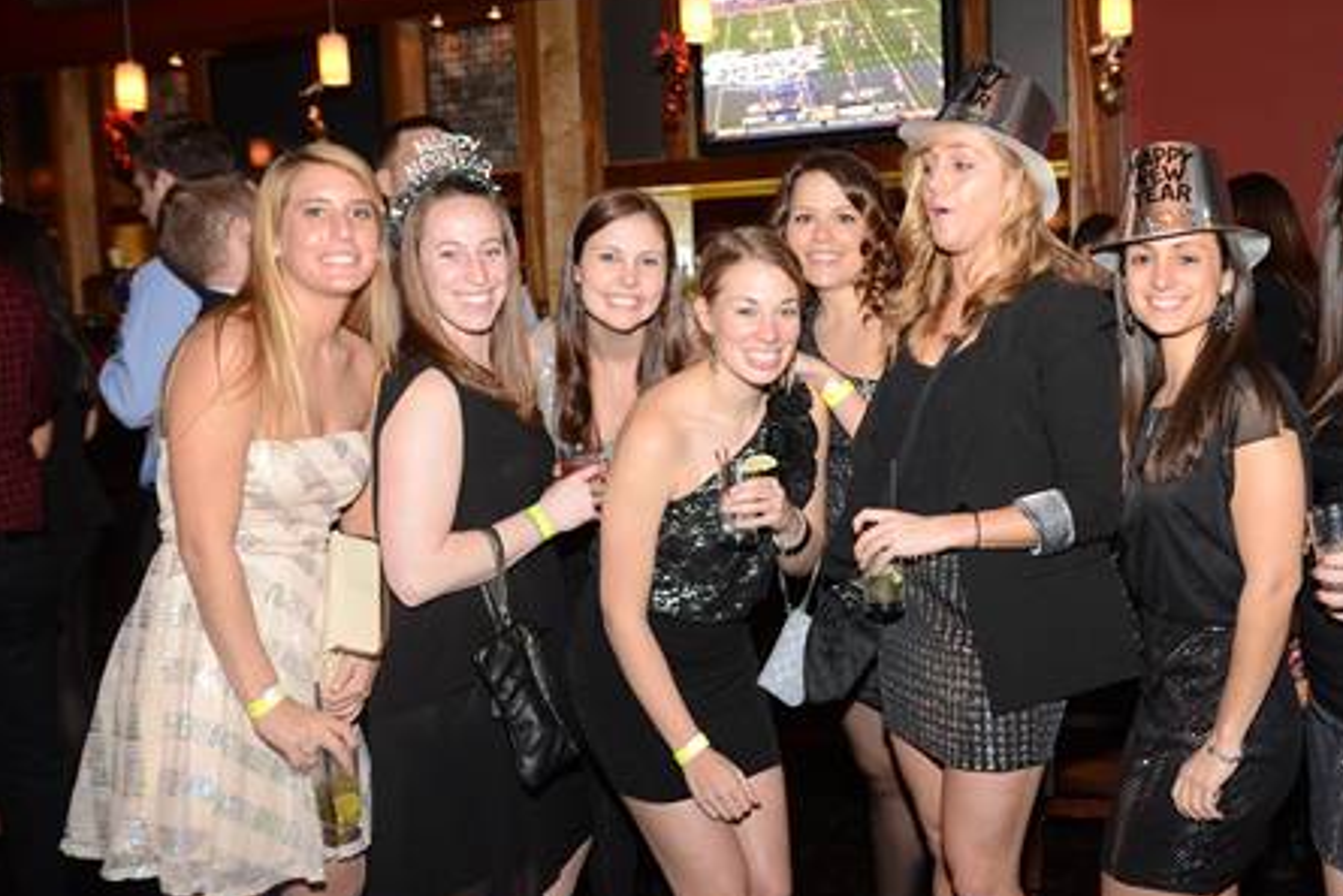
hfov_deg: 51.5
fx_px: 1381
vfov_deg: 36.0
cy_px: 428
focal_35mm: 37
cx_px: 815
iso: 1250
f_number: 3.5
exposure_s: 1/40
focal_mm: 20
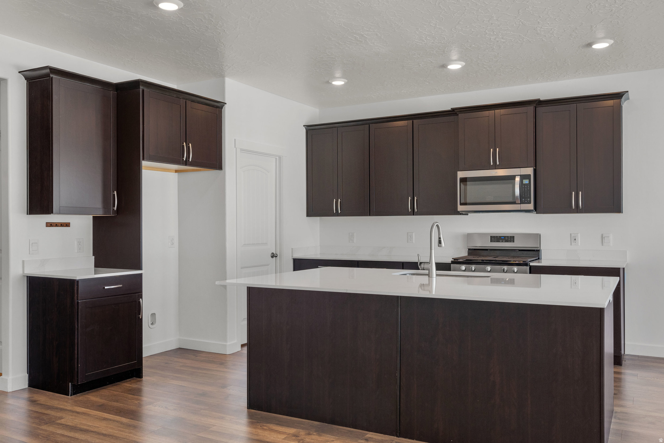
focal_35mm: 28
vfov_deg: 45.7
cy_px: 222
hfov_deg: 64.5
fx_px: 526
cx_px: 332
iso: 500
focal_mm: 28.5
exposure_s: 1/20
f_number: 8
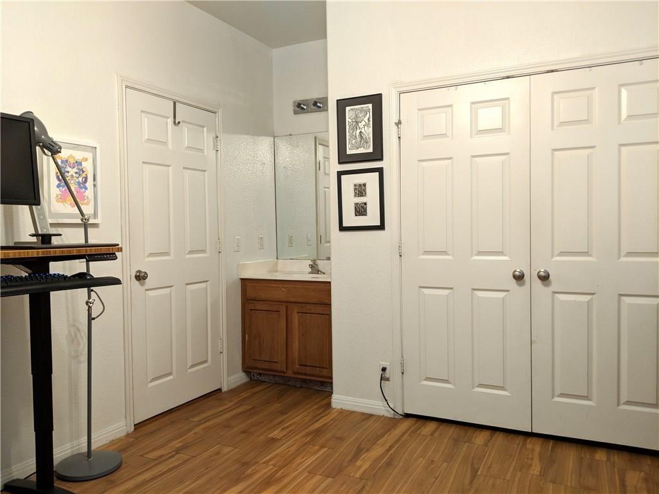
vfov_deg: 51.4
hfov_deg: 65.3
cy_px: 247
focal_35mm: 27
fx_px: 514
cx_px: 330
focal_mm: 4.44
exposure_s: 1/60
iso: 183
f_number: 1.8
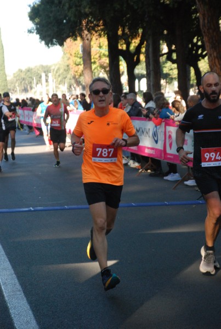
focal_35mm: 112
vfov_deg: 18.1
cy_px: 164
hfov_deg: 12.2
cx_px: 110
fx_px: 1031
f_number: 5.6
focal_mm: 75
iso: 1000
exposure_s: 1/400
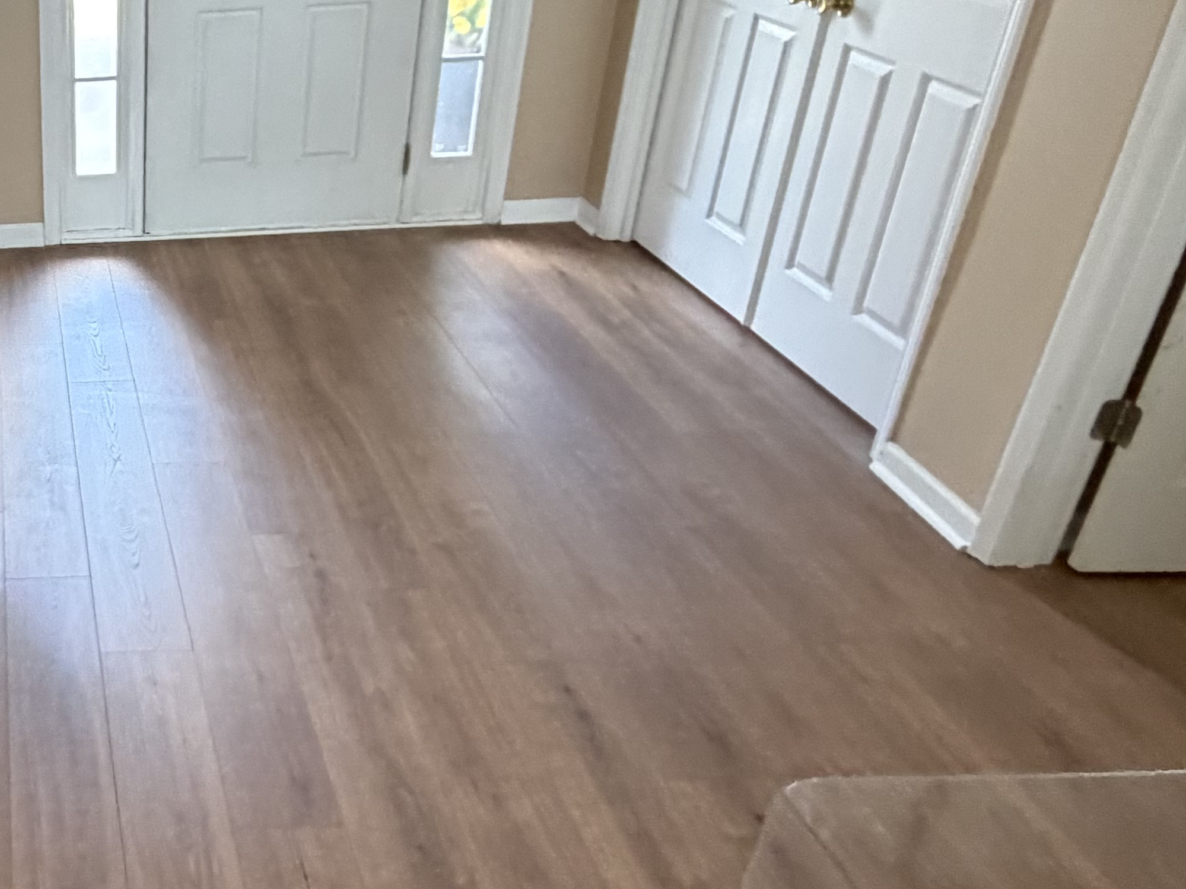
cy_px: 473
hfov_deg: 40.0
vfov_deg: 35.9
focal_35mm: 40
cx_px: -47
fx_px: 1370
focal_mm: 2.22
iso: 320
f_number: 2.2
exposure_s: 1/60
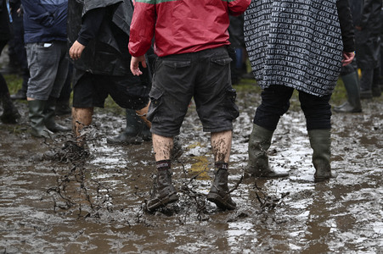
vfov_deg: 13.4
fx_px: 1084
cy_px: 127
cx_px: 192
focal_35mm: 102
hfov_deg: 20.0
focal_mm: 102
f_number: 2.8
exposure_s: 1/320
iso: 160
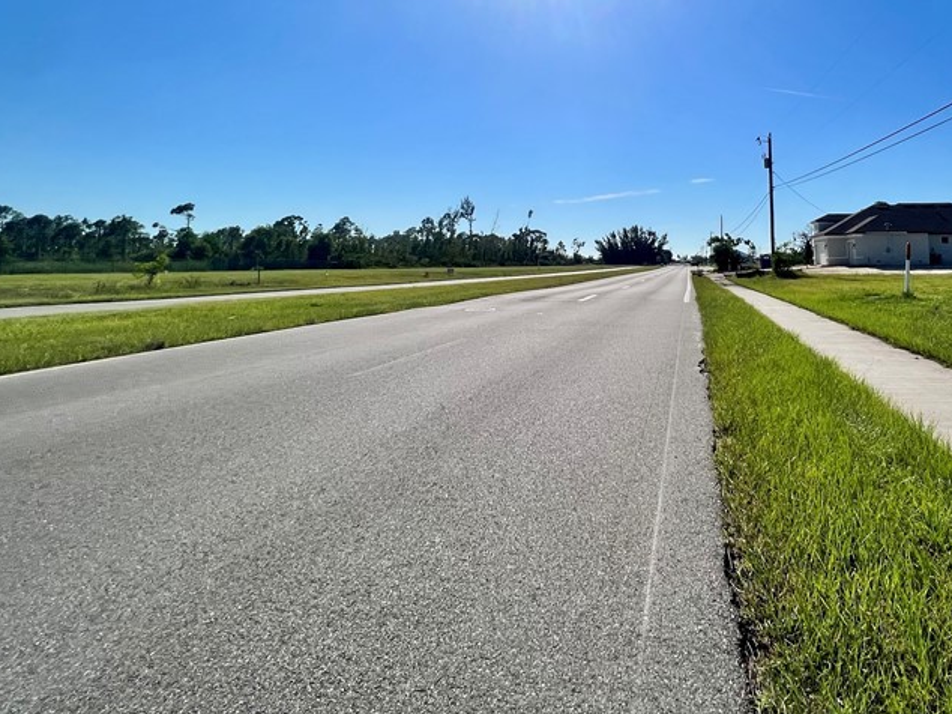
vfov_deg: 60.5
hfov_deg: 75.8
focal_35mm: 21
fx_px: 577
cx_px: 656
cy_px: 192
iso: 40
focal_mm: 1.57
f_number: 1.8
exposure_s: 1/6944
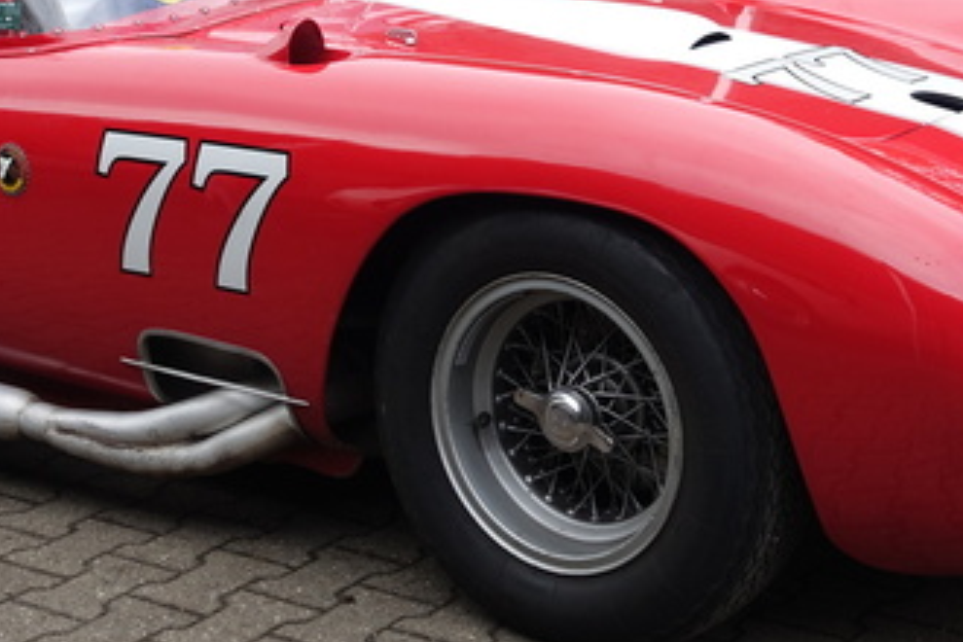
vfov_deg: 17.0
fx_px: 2140
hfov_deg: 25.3
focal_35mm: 80
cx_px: 575
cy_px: 160
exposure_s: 1/250
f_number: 4
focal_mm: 16.17
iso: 160
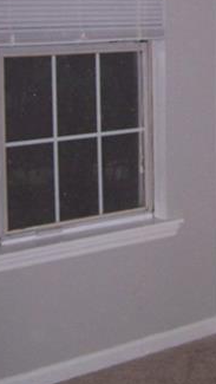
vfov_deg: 20.2
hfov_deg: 11.6
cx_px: 249
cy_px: 20
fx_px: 1048
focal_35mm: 103
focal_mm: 6.7
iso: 140
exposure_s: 1/60
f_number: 2.8
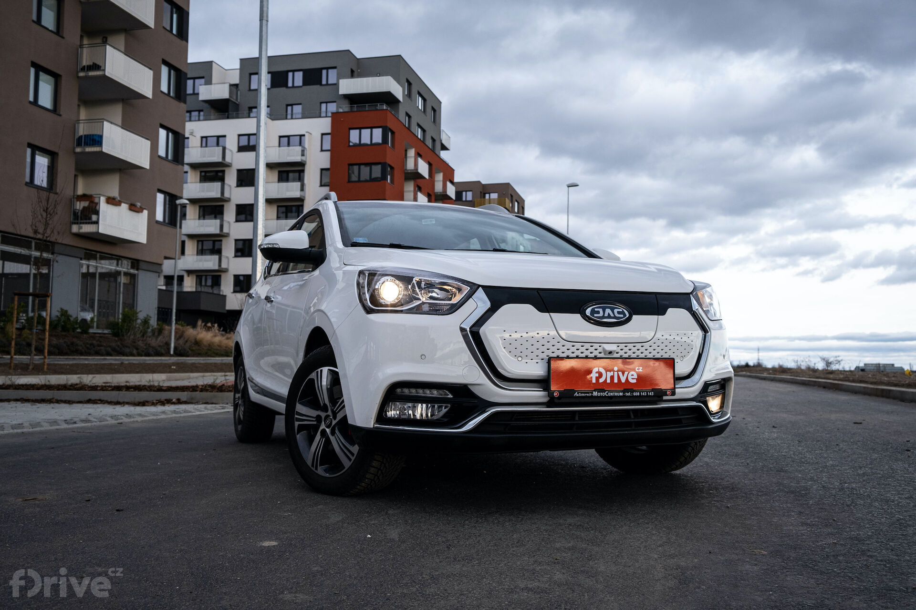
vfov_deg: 42.3
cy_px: 305
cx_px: 458
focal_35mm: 31
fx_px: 789
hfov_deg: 60.3
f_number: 4
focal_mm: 20.5
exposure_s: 1/640
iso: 400
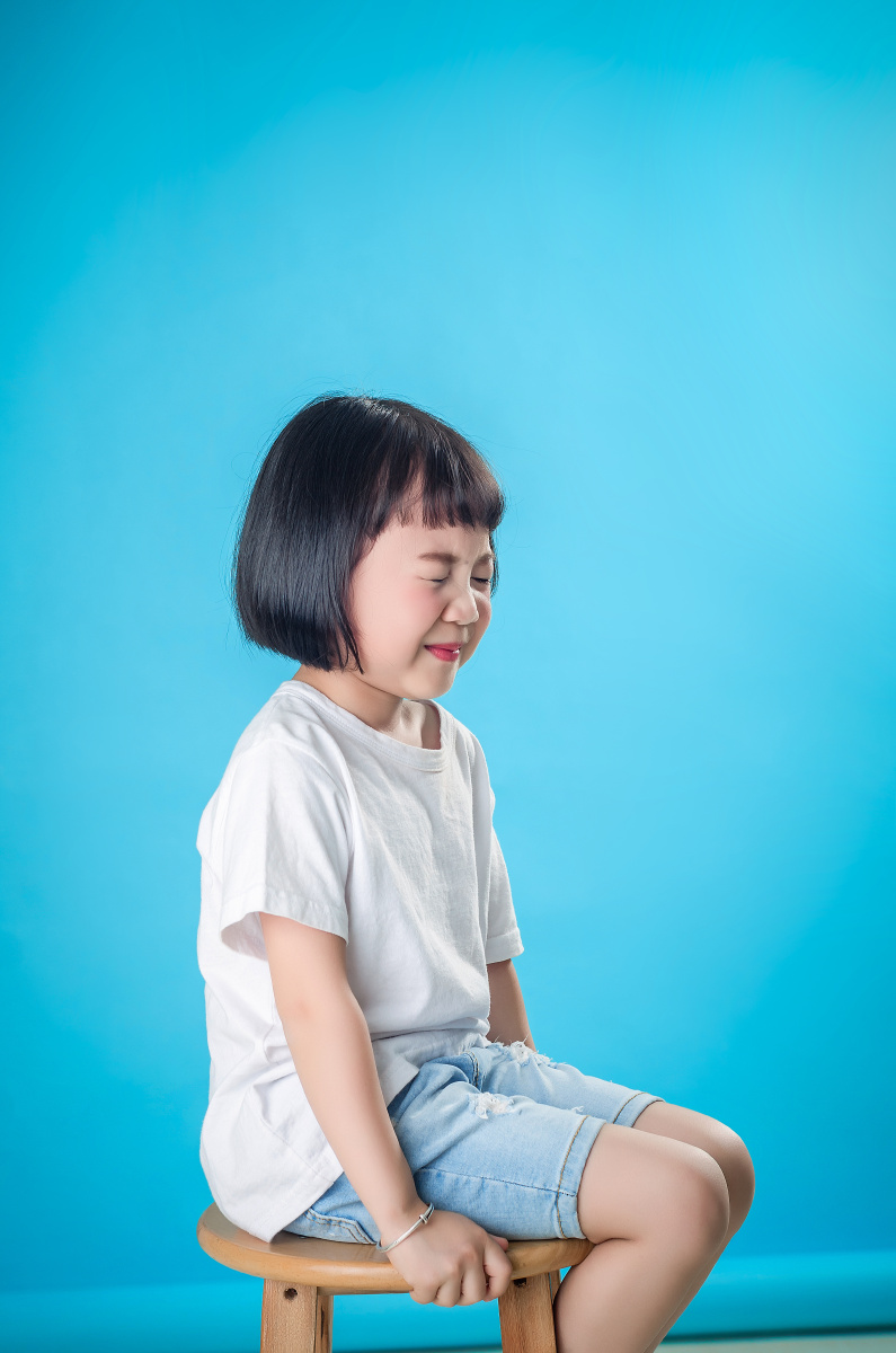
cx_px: 448
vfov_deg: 27.0
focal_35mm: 75
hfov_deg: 18.1
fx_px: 2812
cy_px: 676
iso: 100
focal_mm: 50
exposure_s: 1/125
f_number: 4.5
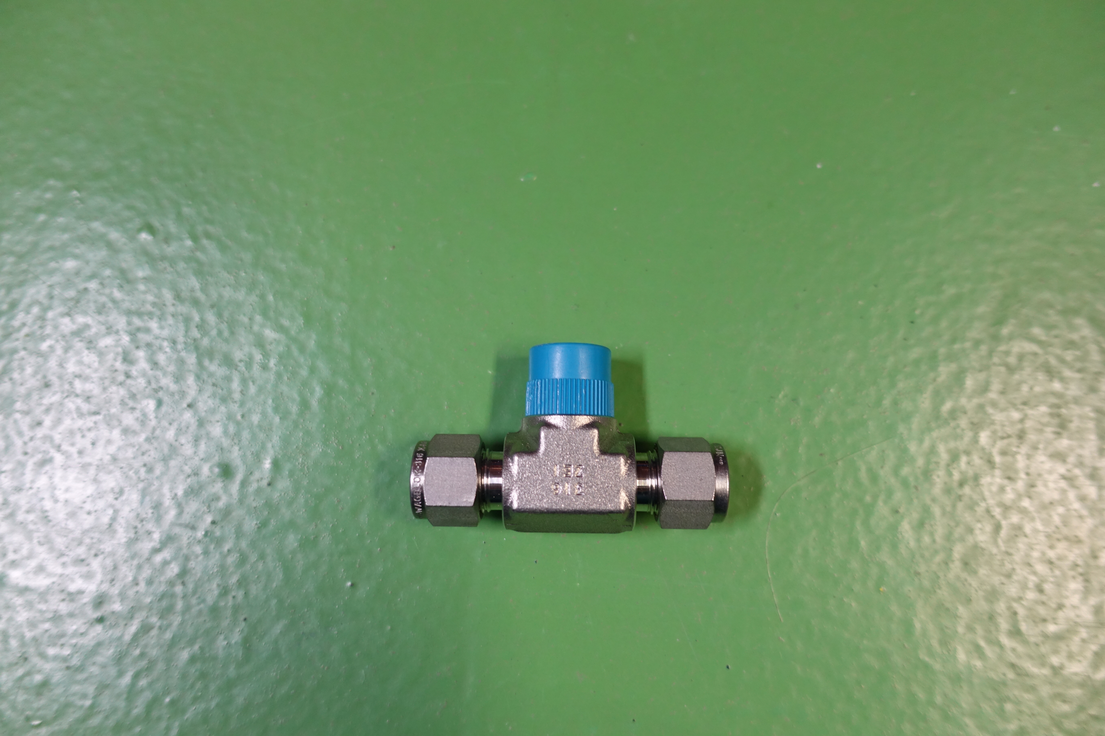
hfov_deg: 73.7
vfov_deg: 53.1
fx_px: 737
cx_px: 552
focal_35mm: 24
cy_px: 368
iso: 320
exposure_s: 1/30
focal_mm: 8.8
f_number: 1.8
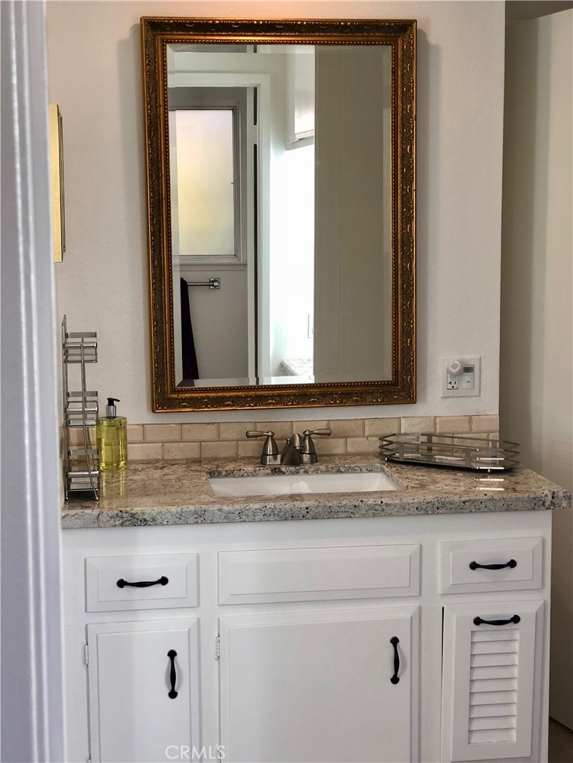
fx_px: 1258
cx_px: 286
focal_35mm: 57
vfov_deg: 33.8
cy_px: 382
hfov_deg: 25.7
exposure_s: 1/60
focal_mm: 6.6
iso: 50
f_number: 2.8
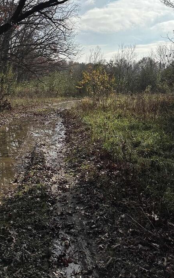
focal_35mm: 39
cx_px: 70
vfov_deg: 48.6
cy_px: 73
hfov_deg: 32.7
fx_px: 296
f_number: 1.78
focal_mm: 6.86
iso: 80
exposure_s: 1/12048
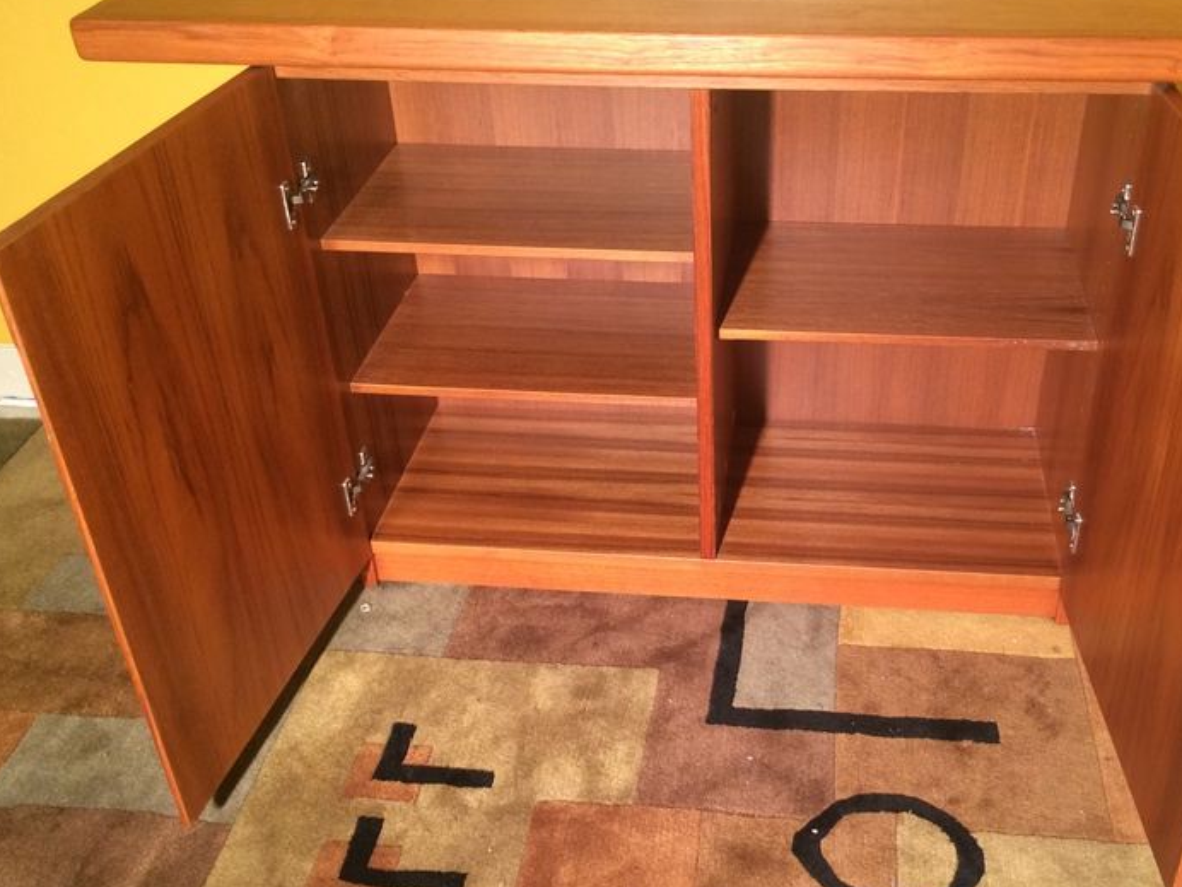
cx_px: 704
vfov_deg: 36.8
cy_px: 469
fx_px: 1332
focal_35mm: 39
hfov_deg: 47.6
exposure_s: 1/30
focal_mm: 4.12
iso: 125
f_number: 2.2
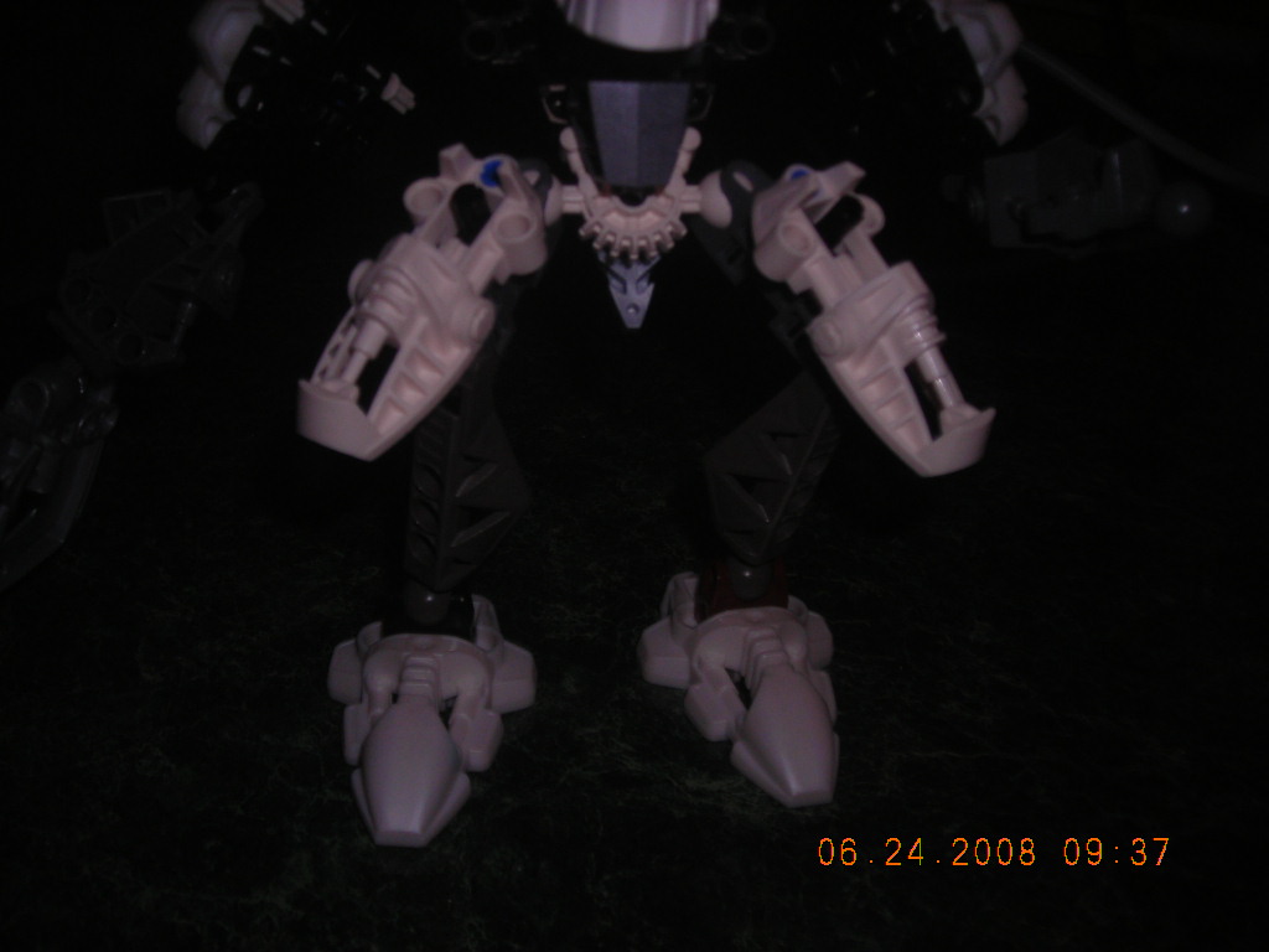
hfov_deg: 49.0
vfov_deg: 37.7
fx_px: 1393
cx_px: 634
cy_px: 476
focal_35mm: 38
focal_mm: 6.3
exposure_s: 1/60.1
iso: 50
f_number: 6.4
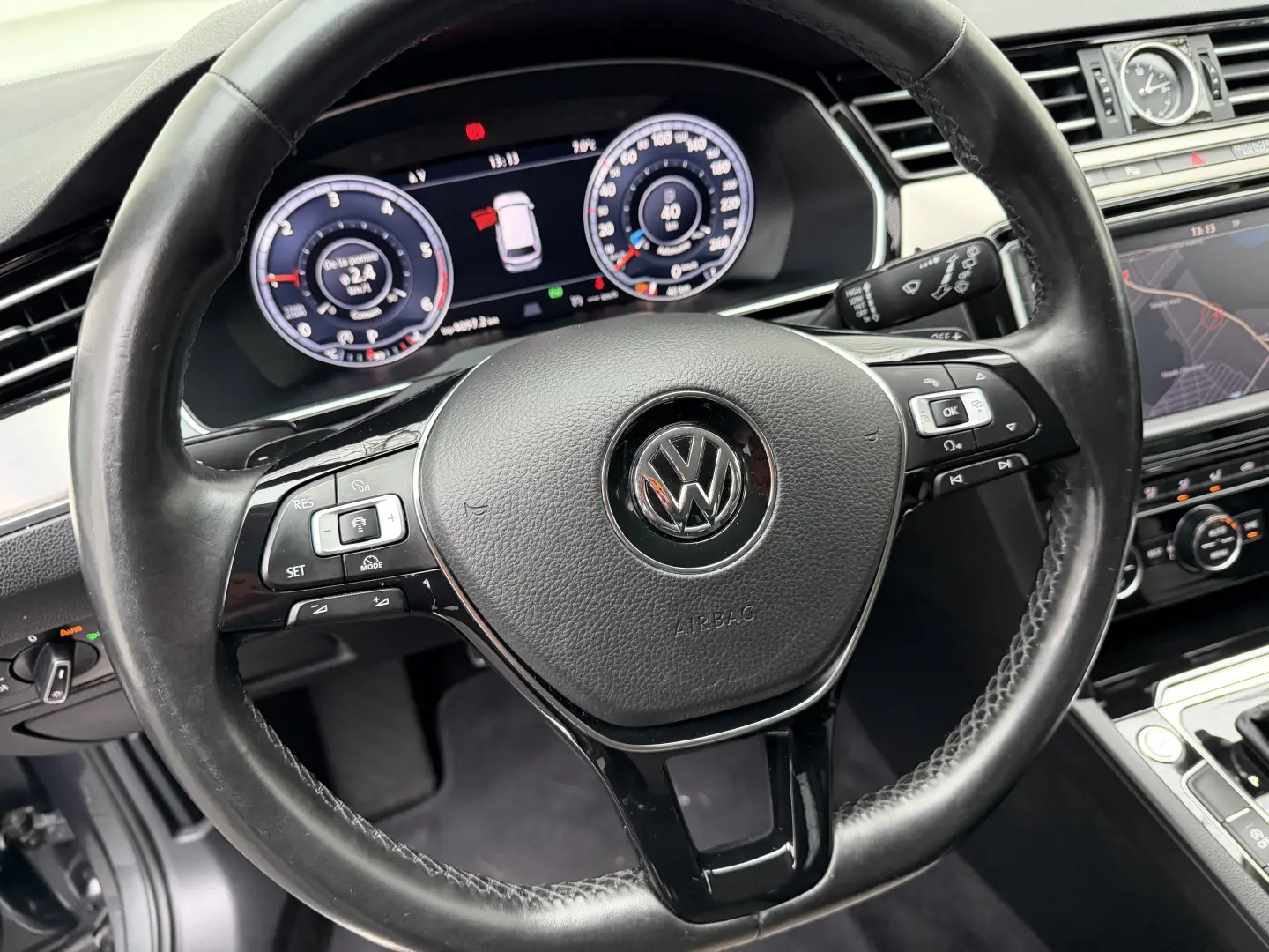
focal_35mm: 24
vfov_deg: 56.8
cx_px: 634
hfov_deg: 71.6
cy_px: 476
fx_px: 880
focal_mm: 6.76
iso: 640
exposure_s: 1/56
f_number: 1.78
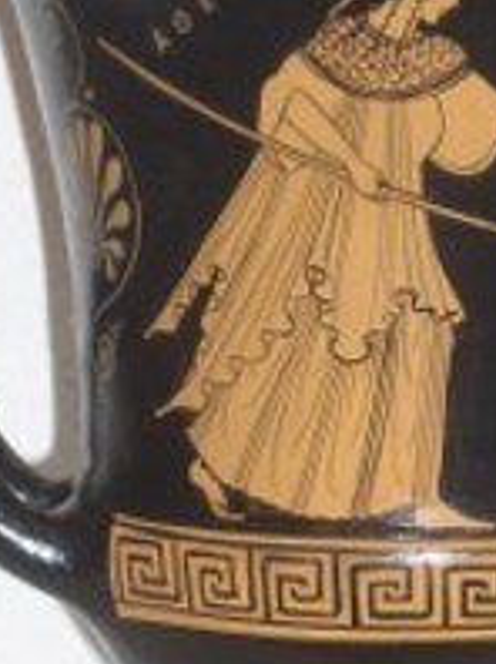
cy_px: 319
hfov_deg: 5.4
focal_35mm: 274
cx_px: 422
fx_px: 5246
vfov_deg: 7.2
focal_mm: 18.6
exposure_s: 1/60
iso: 64
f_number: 5.2
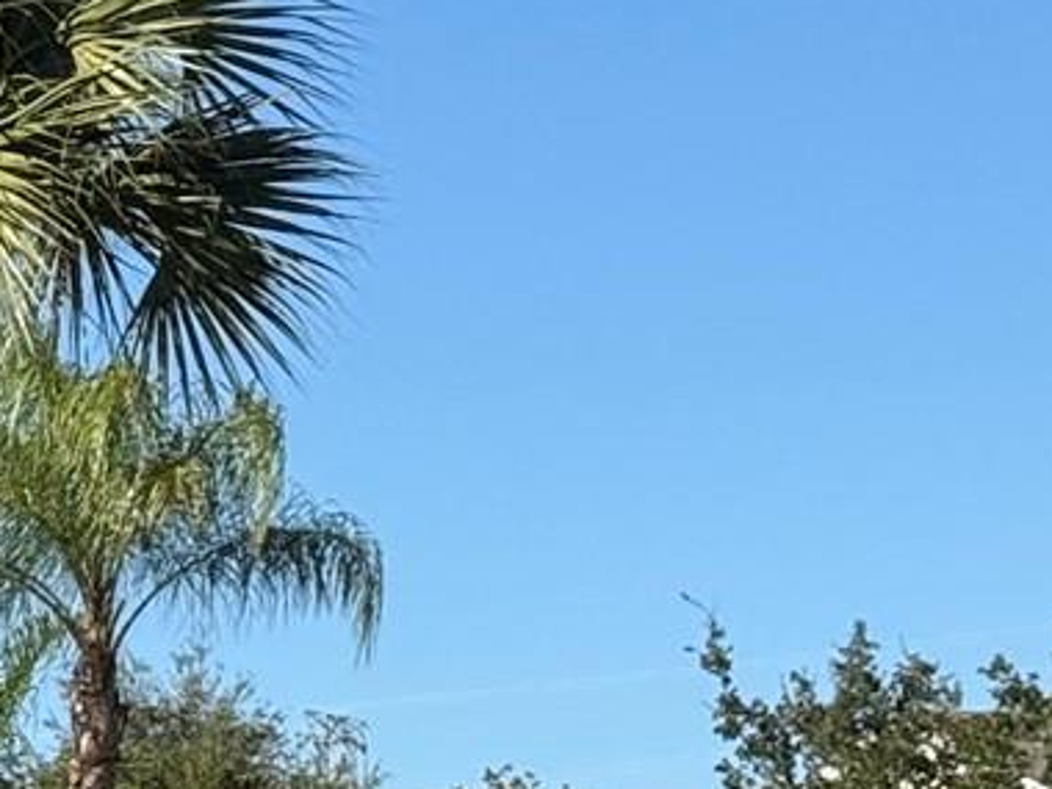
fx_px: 6139
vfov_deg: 7.3
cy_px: 1113
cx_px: -507
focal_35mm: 202
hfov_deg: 9.5
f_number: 1.78
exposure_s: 1/3704
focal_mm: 6.76
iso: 64
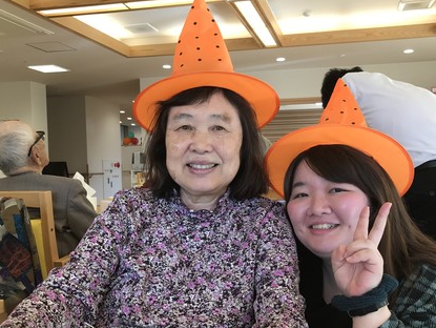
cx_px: 240
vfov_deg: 38.5
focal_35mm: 37
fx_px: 466
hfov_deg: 50.0
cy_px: 205
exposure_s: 1/120
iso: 40
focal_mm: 3.99
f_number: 1.8
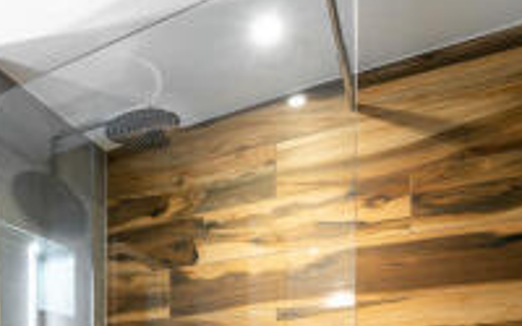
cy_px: 379
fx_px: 484
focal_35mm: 34
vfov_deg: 31.8
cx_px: 42
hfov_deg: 49.7
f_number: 11
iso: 100
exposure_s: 1.3
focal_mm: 14
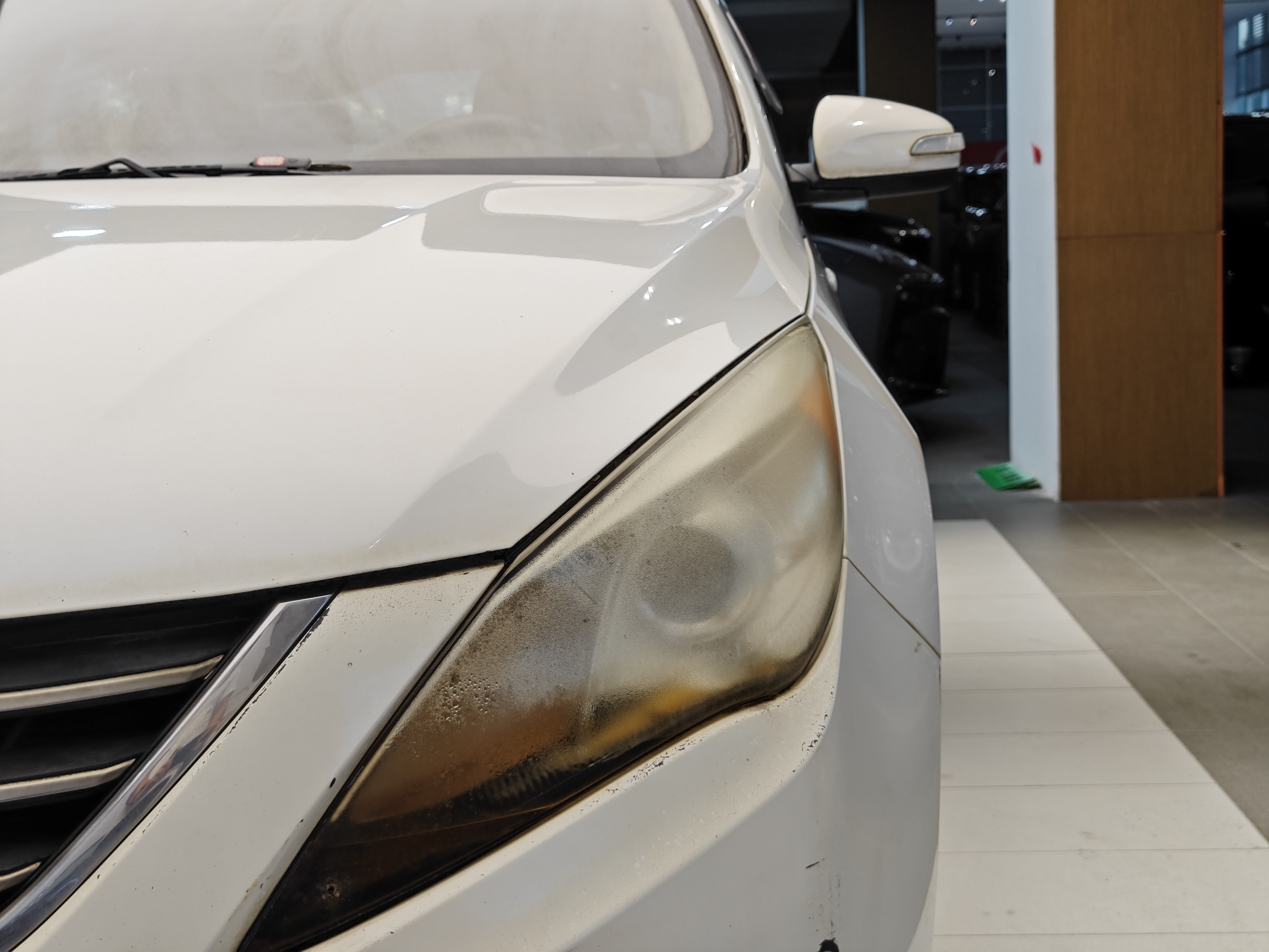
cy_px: 476
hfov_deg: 41.2
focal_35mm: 46
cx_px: 634
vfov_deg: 31.5
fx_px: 1686
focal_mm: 8.7
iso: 160
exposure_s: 1/100
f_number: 1.9
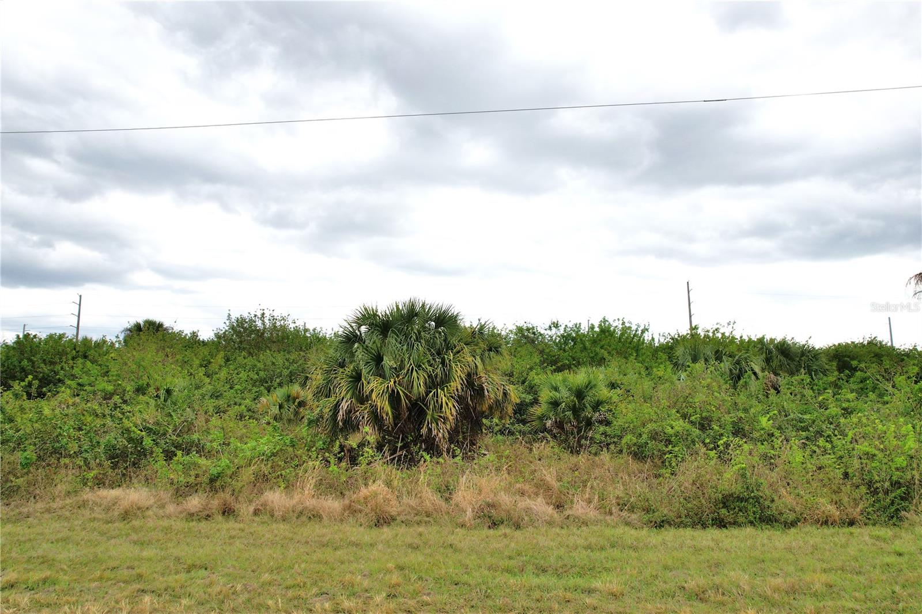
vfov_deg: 57.2
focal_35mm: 22
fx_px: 563
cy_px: 307
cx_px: 461
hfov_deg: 78.6
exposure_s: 1/2500
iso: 100
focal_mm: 8.38
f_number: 2.8
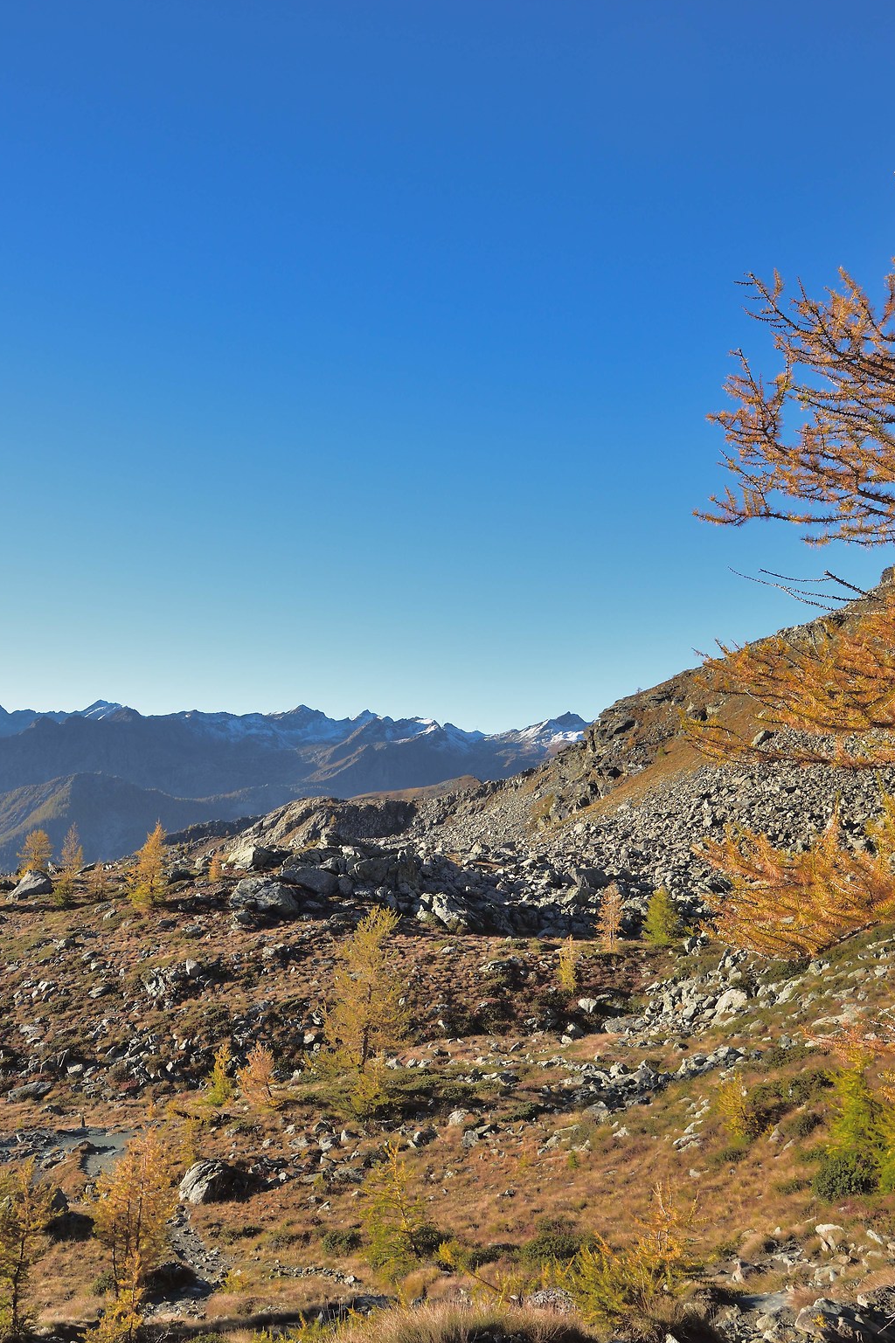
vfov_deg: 71.5
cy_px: 659
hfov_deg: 51.1
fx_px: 933
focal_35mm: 25
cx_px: 394
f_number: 7.1
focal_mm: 16
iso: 100
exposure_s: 1/125
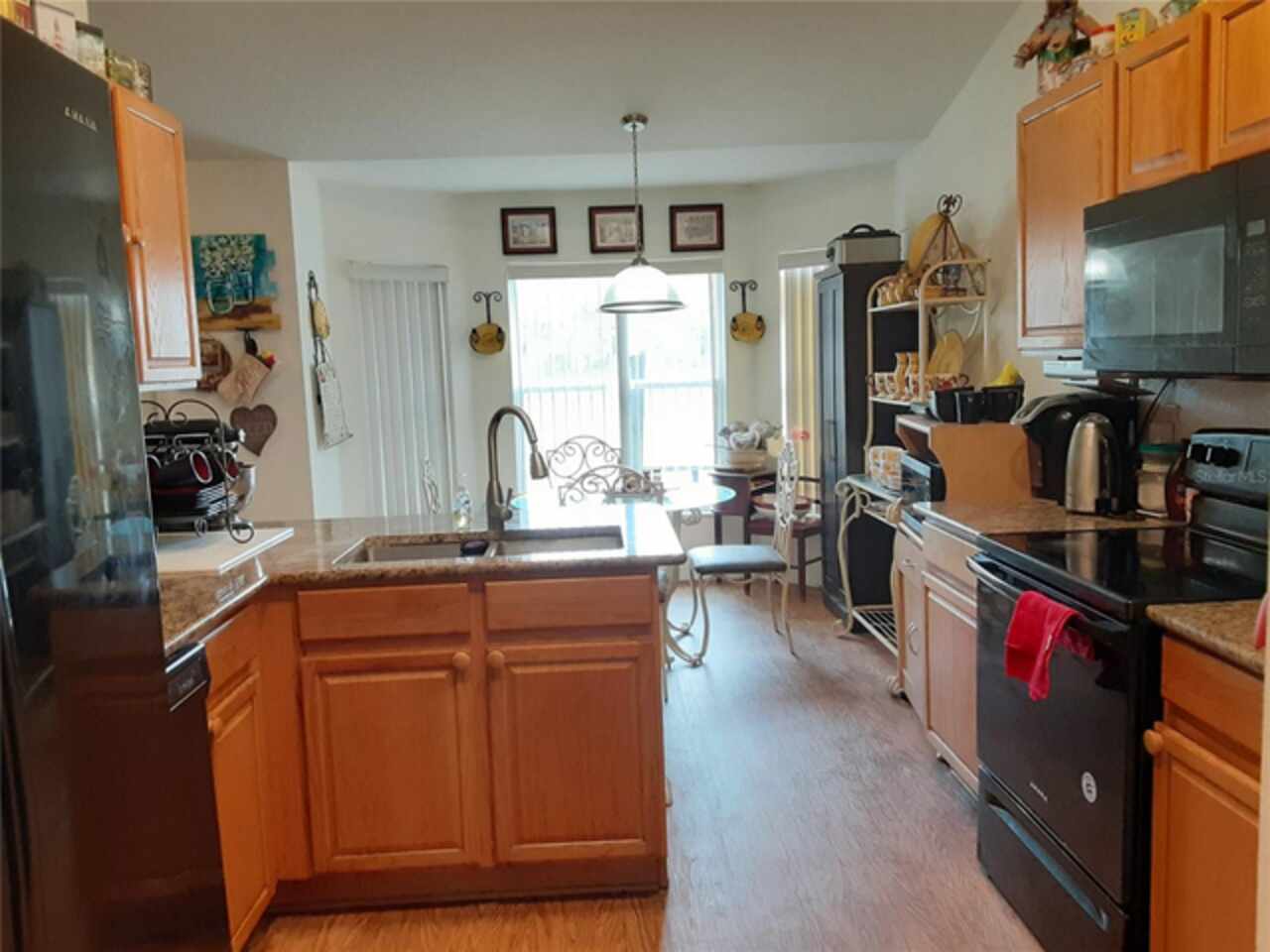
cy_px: 476
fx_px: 991
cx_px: 635
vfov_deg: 51.4
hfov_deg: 65.3
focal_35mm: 27
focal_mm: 2.91
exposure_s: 1/40
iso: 250
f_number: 1.9
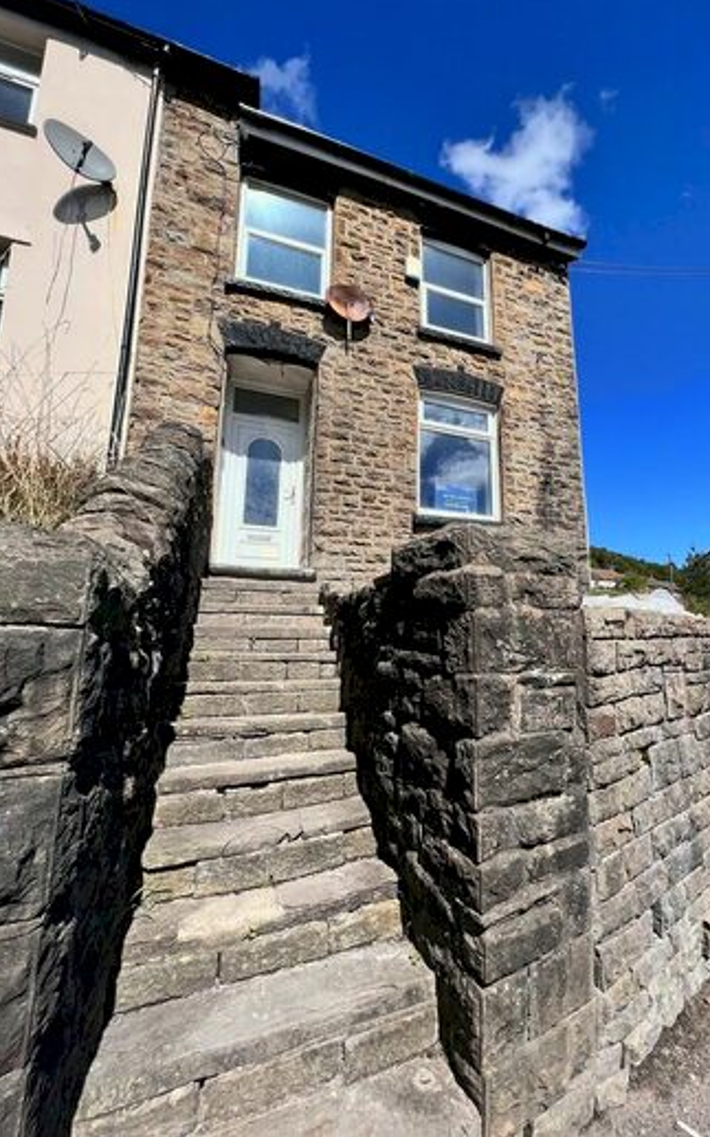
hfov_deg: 77.8
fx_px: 434
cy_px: 562
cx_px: 422
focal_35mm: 14
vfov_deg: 105.3
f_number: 1.8
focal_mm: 1.57
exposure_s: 1/1292
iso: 32
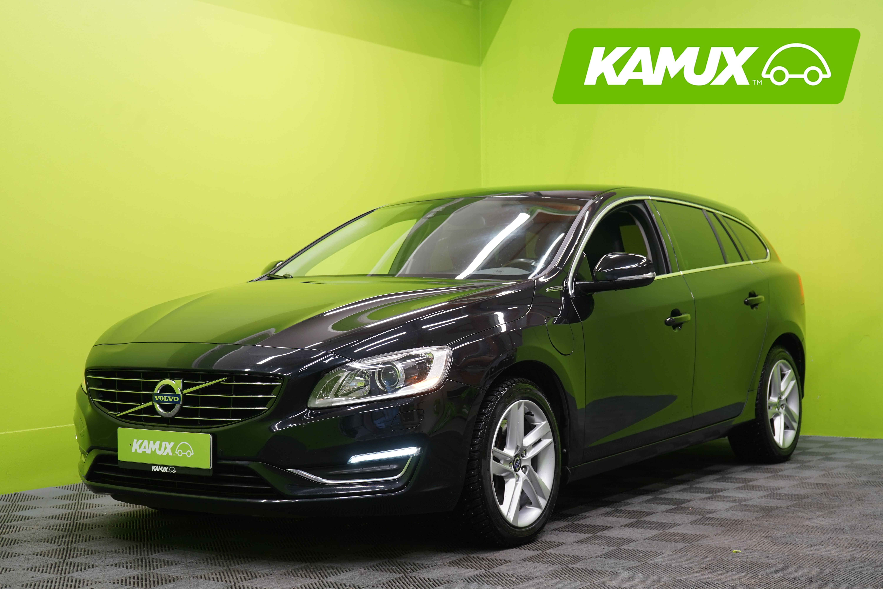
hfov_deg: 35.6
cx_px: 442
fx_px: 1373
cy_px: 294
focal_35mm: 56
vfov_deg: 24.2
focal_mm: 56
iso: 400
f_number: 5
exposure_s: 1/25
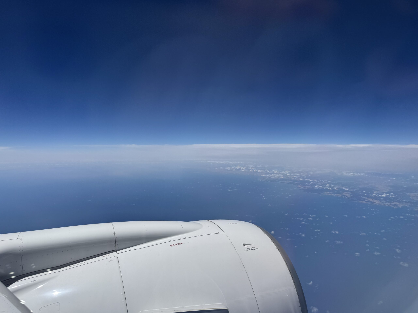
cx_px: 209
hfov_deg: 71.6
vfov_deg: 56.8
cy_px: 156
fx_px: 290
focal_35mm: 24
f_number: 1.78
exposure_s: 1/11905
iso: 80
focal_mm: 6.76
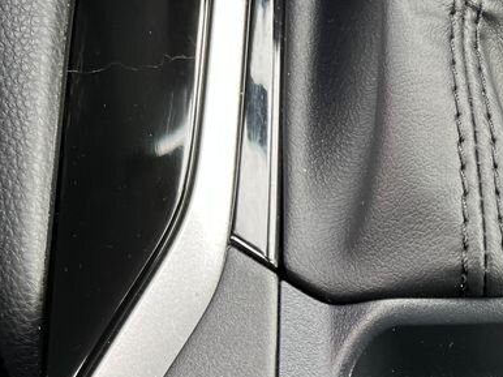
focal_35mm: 69
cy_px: 459
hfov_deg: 26.5
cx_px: 517
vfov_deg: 19.9
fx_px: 1002
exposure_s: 1/121
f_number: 1.6
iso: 80
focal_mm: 5.1
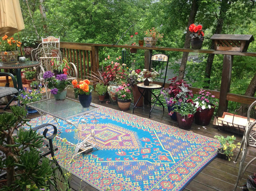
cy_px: 96
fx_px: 258
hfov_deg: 52.7
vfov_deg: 40.6
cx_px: 128
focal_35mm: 35
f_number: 2.4
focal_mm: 4.28
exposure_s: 1/120
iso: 80
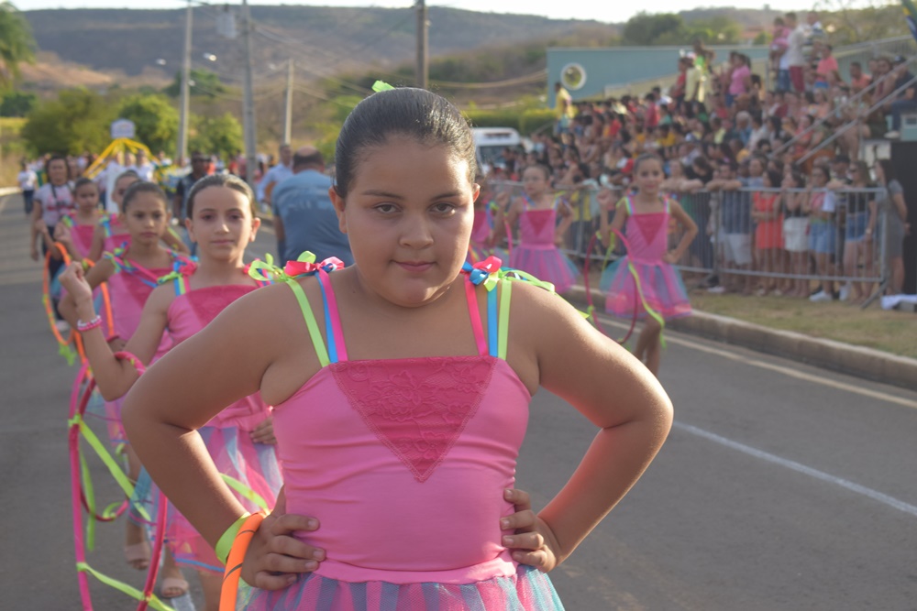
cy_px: 306
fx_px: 1987
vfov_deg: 17.5
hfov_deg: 26.0
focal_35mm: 78
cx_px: 458
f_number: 8
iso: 400
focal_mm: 52
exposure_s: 1/250
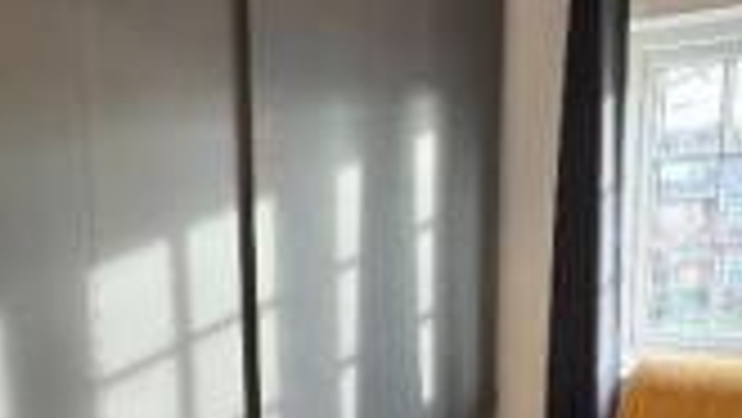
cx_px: 407
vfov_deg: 20.7
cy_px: 510
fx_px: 1063
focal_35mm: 54
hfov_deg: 38.4
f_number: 2.2
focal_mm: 2.22
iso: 320
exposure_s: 1/100
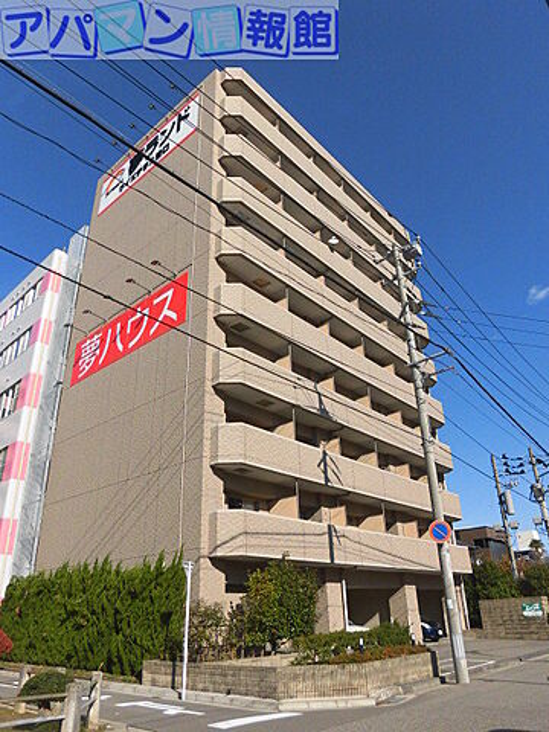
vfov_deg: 71.6
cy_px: 366
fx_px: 508
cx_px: 274
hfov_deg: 56.8
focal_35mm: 24
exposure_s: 1/320
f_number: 7.8
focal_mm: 4.3
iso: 100
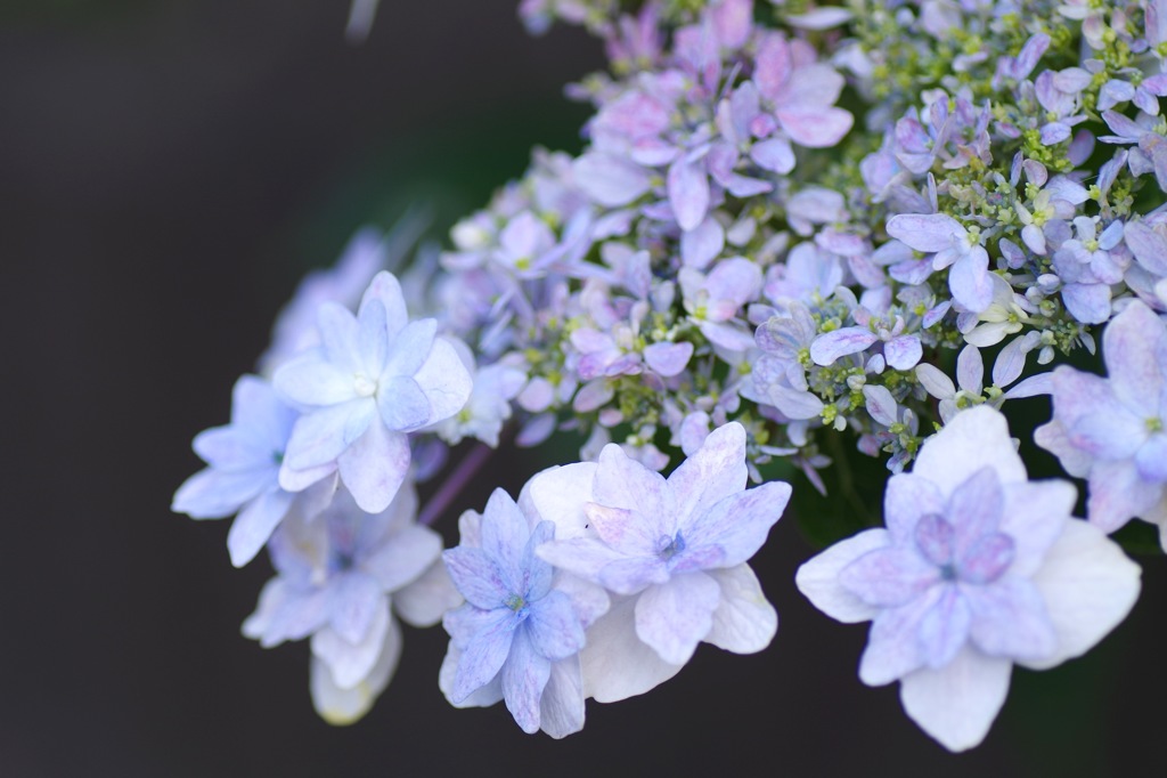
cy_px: 389
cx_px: 584
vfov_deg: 10.2
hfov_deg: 15.2
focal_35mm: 135
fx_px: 4375
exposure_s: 1/320
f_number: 2.8
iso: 100
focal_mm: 90
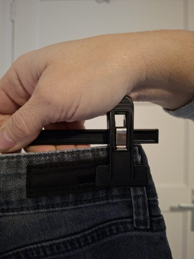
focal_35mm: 23
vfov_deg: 73.9
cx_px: 97
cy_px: 130
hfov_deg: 58.9
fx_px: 172
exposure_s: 1/20
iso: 800
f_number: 1.8
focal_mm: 5.54
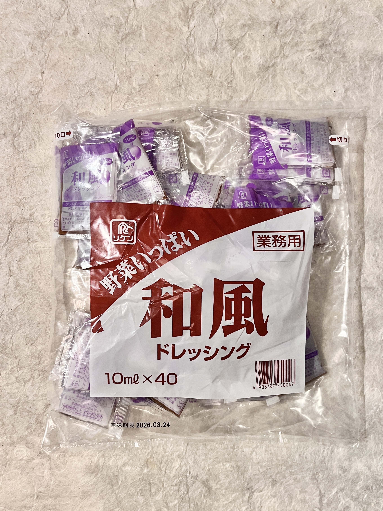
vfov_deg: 67.3
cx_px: 192
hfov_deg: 53.1
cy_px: 256
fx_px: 384
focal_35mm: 26
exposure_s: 1/50
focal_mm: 5.1
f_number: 1.6
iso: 250
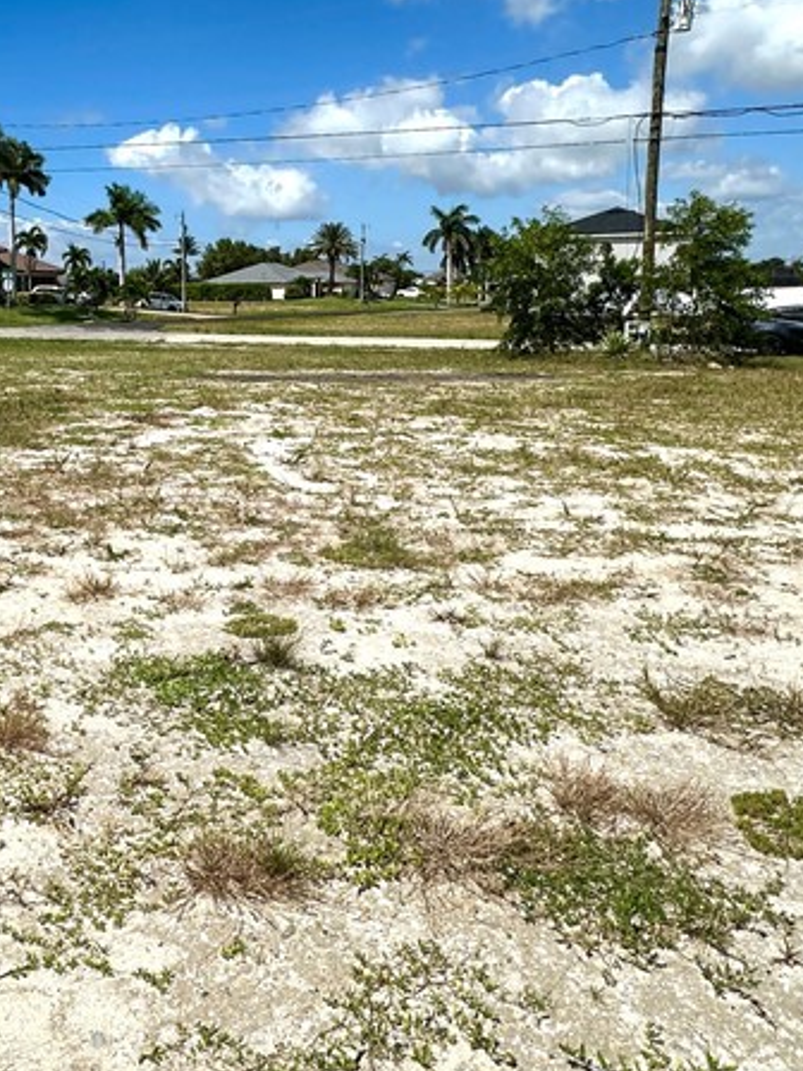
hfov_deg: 42.3
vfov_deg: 56.2
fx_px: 990
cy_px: 406
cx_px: 170
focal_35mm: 32
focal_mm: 2.22
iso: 50
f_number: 2.2
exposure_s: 1/4132
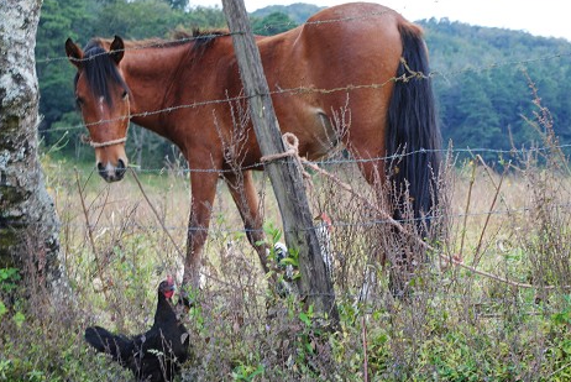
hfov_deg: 26.0
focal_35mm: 78
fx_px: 1238
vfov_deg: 17.5
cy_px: 187
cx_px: 283
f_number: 8
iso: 200
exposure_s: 1/60
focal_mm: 50
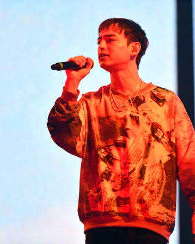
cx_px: 136
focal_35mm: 283
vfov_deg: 6.8
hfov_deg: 5.5
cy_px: 122
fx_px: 2043
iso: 3200
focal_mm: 200
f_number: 2.8
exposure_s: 1/1000
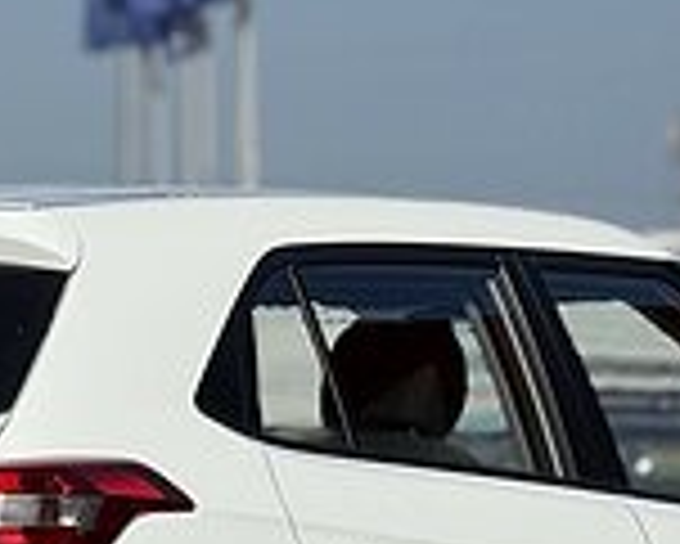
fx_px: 8559
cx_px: 171
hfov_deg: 4.5
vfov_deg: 3.6
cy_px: 809
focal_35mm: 425
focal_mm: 15.66
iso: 50
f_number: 2.8
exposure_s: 1/3344
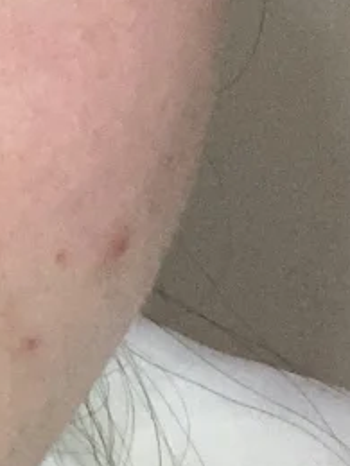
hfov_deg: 8.4
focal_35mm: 166
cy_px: -298
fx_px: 2238
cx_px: -409
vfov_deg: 11.3
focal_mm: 2.71
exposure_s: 1/25
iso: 160
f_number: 2.2
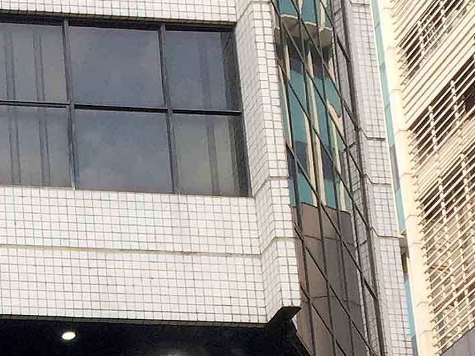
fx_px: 1812
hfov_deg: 14.3
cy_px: 615
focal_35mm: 132
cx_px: -162
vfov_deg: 10.6
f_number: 2.2
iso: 32
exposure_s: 1/694
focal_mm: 4.15
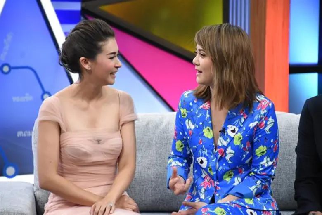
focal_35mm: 168
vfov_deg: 8.2
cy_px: 108
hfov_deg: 12.2
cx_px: 161
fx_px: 1503
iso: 5000
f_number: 5.6
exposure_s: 1/400
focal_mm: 112
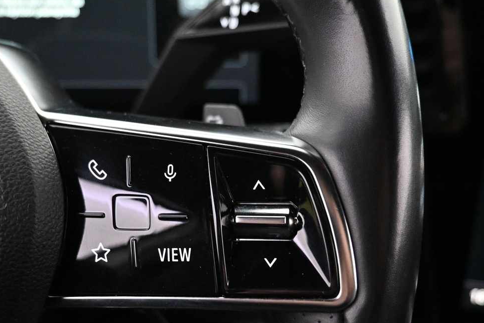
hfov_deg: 48.4
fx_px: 538
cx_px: 223
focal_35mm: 40
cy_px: 200
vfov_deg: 33.3
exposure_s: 1/50
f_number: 3.5
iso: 4000
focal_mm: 16
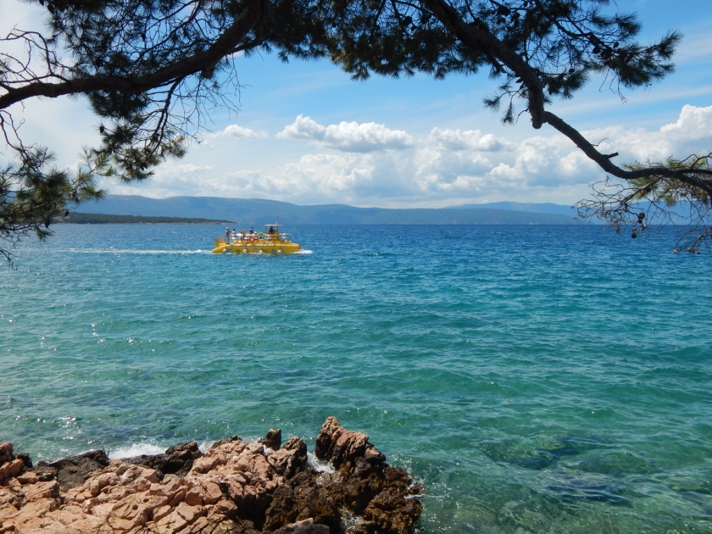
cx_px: 356
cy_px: 267
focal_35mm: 34
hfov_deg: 54.0
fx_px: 699
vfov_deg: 41.8
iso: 125
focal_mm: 6.1
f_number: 6.7
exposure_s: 1/640
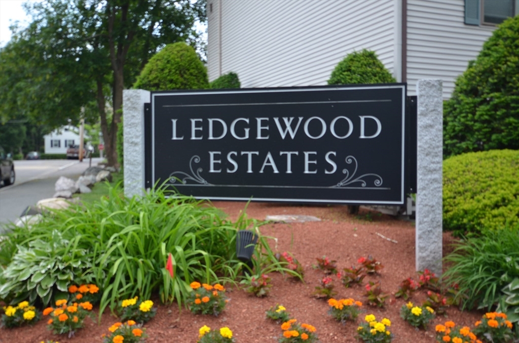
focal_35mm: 36
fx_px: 518
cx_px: 260
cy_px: 172
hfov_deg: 53.2
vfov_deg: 36.7
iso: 400
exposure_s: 1/100
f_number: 5
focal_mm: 24
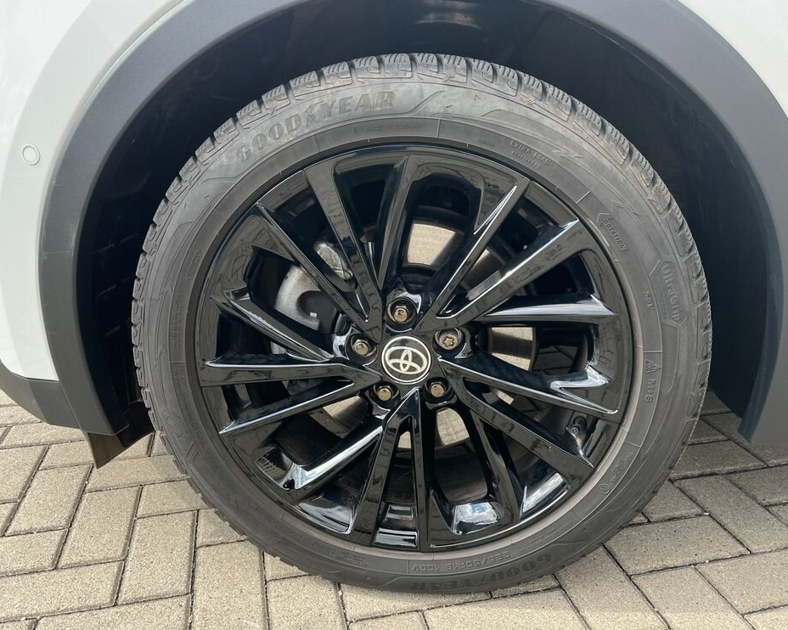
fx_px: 653
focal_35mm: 28
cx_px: 369
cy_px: 316
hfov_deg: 62.2
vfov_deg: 51.5
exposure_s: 1/366
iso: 50
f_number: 1.6
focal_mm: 5.1
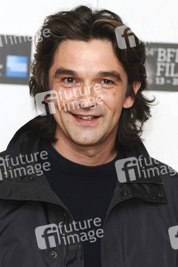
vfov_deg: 8.3
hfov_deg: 5.6
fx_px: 1834
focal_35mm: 248
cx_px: 89
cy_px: 134
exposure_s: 1/160
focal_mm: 165
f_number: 4.5
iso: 400
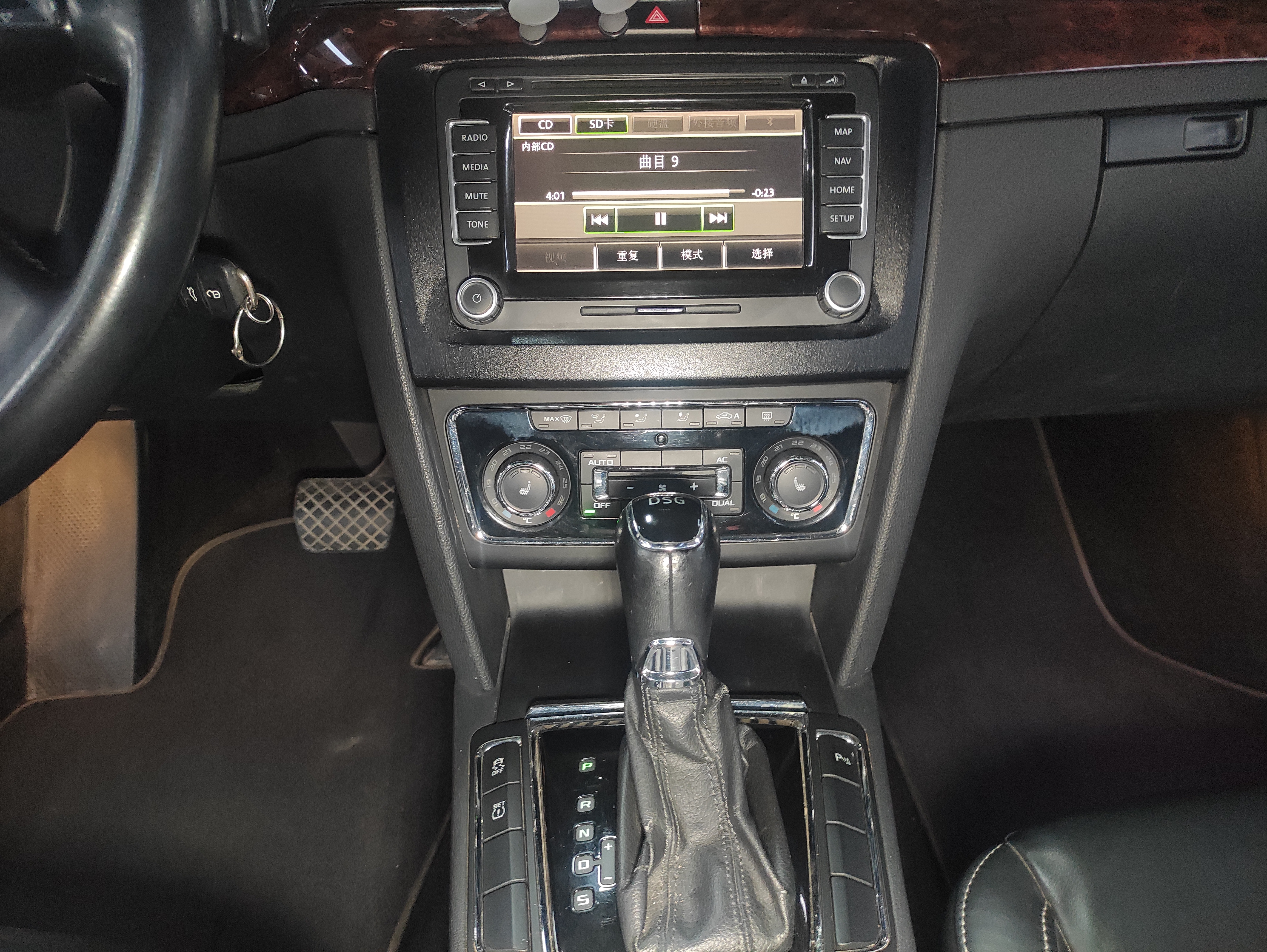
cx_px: 634
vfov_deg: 54.9
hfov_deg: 69.4
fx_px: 915
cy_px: 476
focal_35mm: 25
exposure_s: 1/20
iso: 510
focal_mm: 5.43
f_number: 1.89
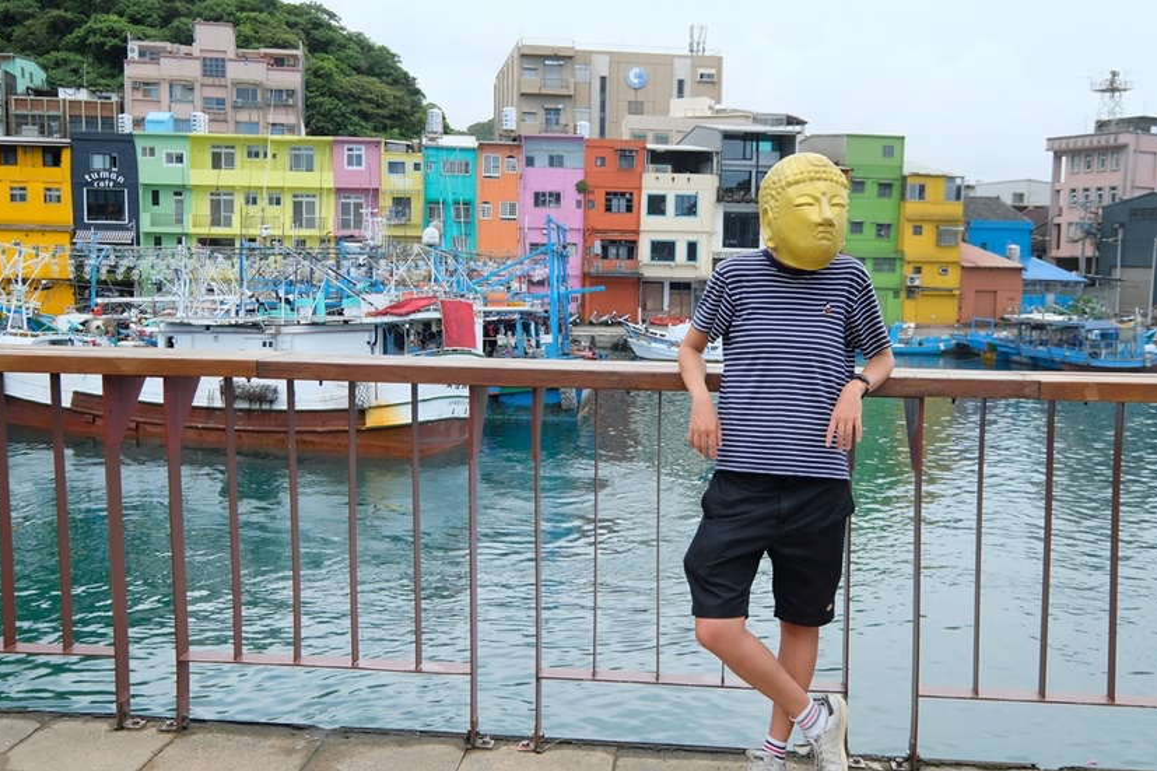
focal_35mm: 37
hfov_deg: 51.9
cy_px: 385
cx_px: 585
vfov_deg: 35.9
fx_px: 1189
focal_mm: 24
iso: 400
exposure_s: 1/250
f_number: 8
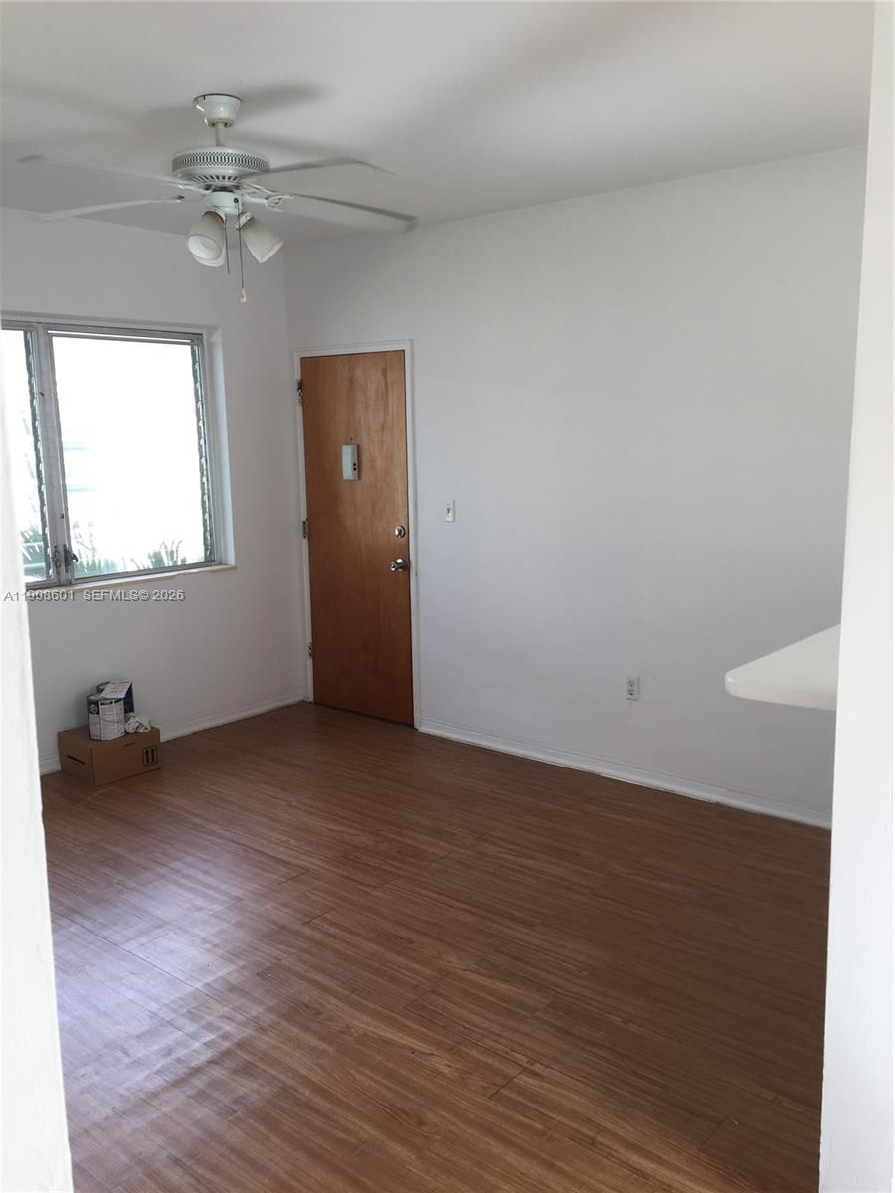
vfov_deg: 61.7
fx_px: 1000
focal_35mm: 29
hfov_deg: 48.2
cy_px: 596
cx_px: 448
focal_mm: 4.15
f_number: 2.2
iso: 32
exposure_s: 1/120
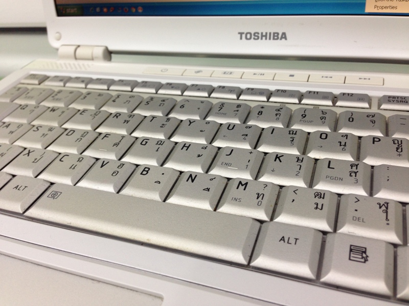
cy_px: 153
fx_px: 390
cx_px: 204
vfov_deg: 42.9
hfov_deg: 55.4
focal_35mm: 33
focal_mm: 4.12
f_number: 2.4
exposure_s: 1/40
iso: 50
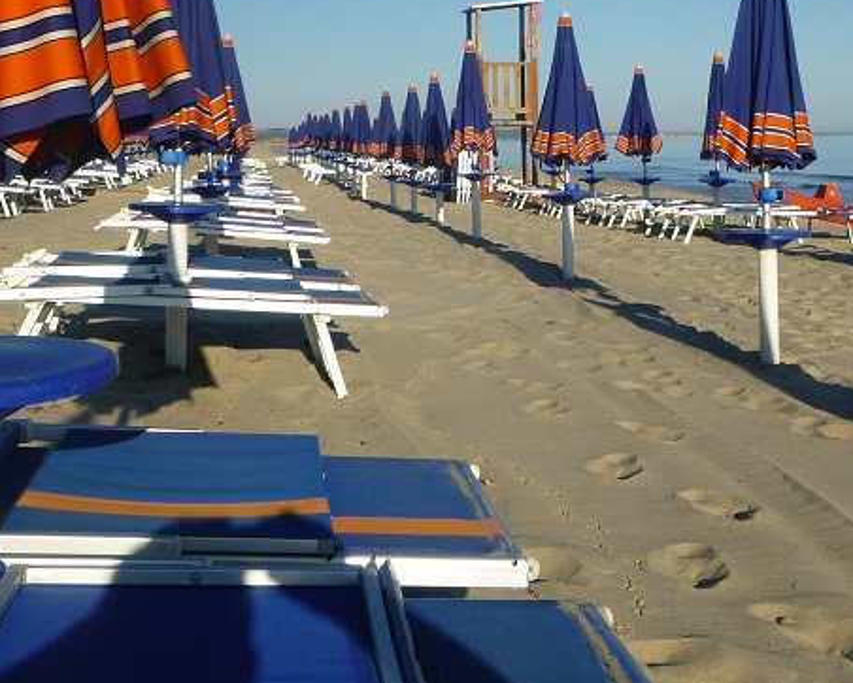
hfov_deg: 34.6
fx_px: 1364
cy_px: 196
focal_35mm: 54
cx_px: 519
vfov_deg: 27.8
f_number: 3.9
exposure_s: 1/800
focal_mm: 4.5
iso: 100
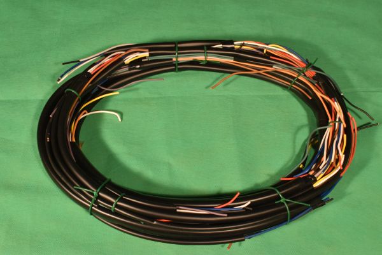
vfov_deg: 33.0
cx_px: 191
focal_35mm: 40
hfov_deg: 47.9
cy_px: 128
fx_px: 430
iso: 1100
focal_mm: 27
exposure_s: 1/40
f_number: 20
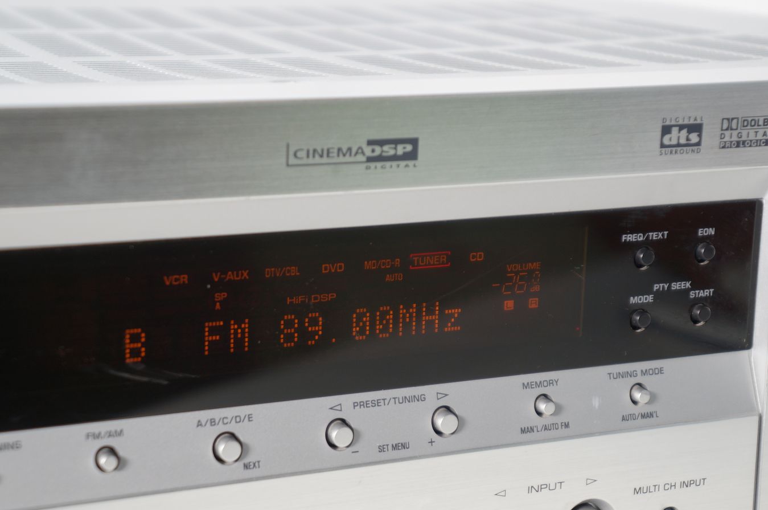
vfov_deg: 16.5
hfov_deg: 24.7
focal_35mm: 82
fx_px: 1757
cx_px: 384
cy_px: 255
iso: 200
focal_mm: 55
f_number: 5.6
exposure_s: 1/8
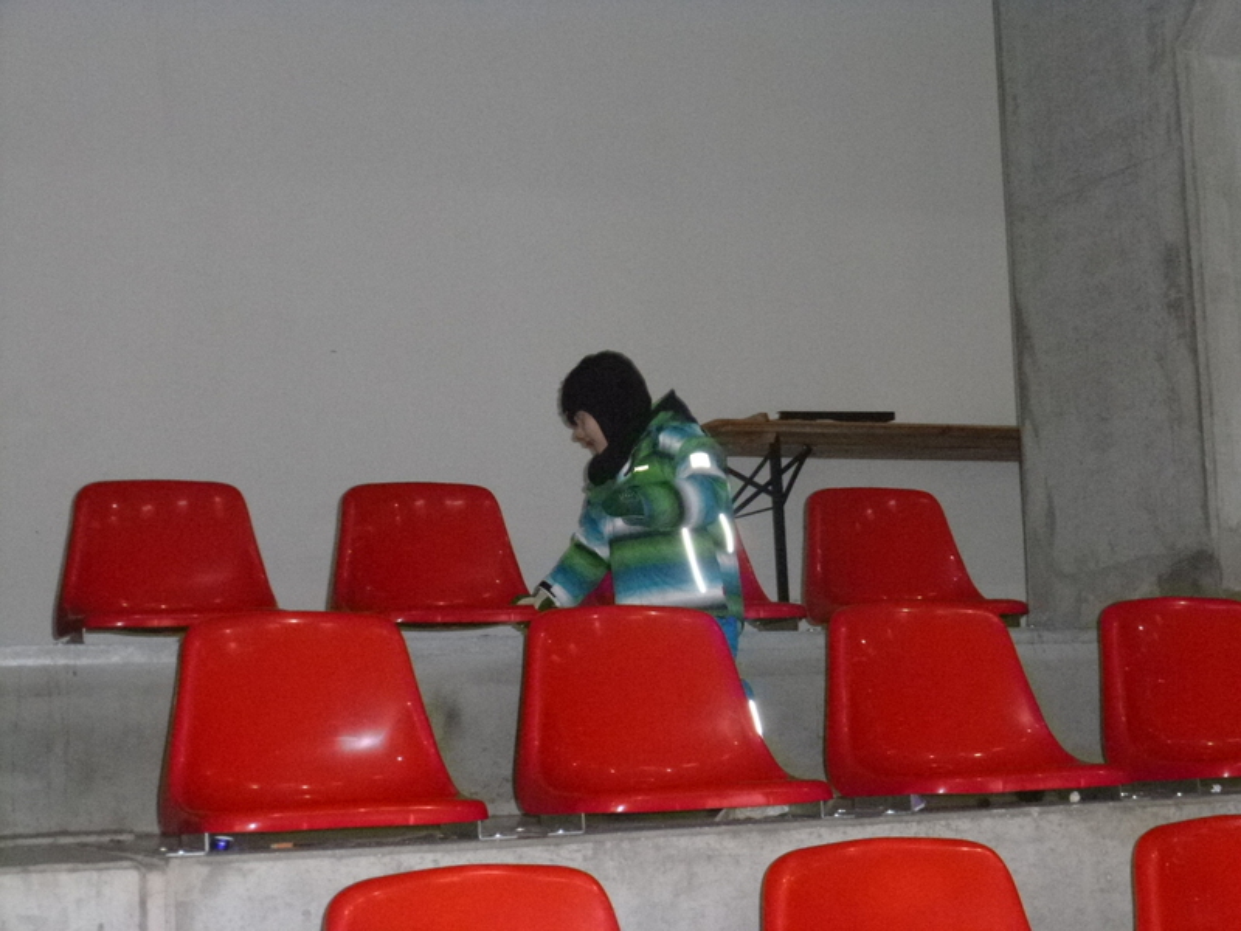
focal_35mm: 55
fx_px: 1972
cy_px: 466
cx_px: 620
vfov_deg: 26.6
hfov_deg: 34.9
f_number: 4.2
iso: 800
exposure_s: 1/60
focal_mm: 9.9
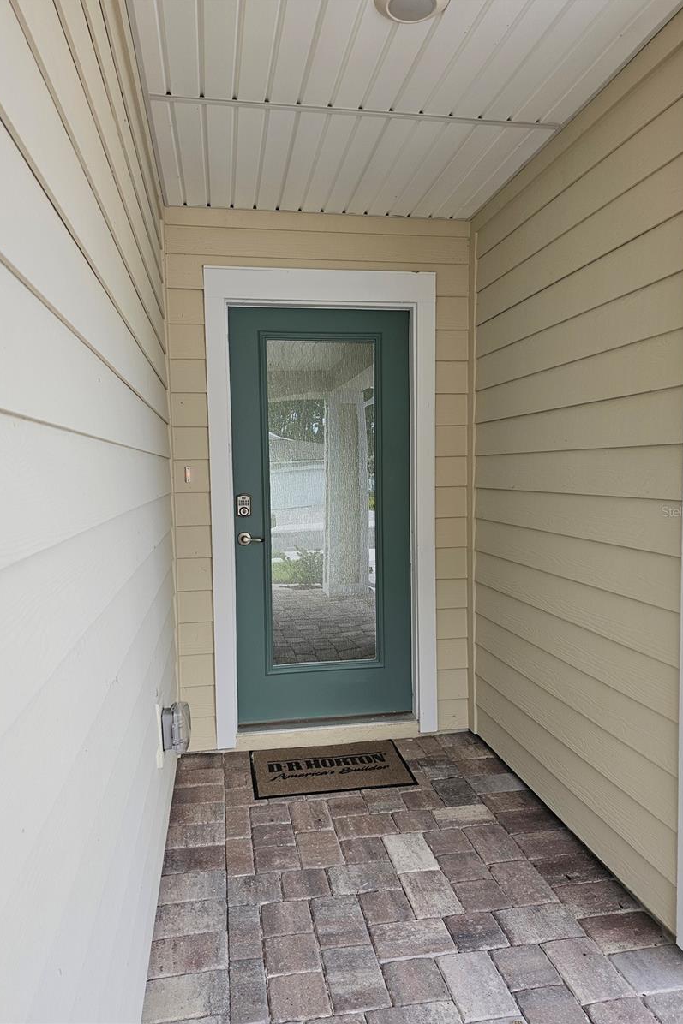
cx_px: 337
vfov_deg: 73.8
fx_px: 683
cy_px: 511
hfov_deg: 53.1
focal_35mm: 24
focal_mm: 6.3
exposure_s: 1/207
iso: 40
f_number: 1.7
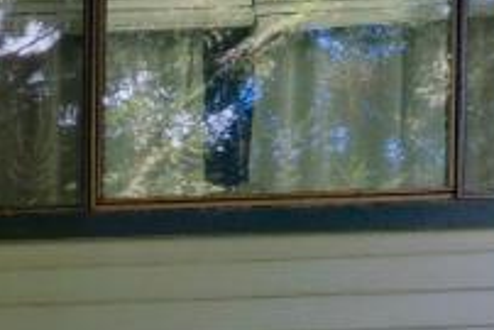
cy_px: 1205
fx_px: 1730
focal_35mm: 126
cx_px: -966
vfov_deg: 8.0
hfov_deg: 11.0
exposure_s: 1/30
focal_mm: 17
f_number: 7.1
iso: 100
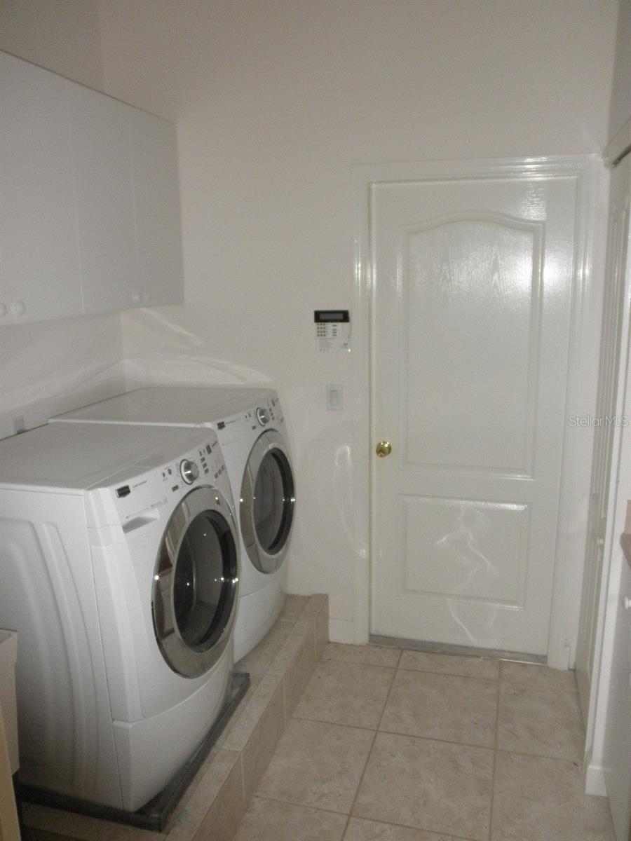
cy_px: 420
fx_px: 681
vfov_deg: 63.4
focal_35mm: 28
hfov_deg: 49.7
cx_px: 316
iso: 200
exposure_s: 1/30
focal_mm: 5
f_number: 3
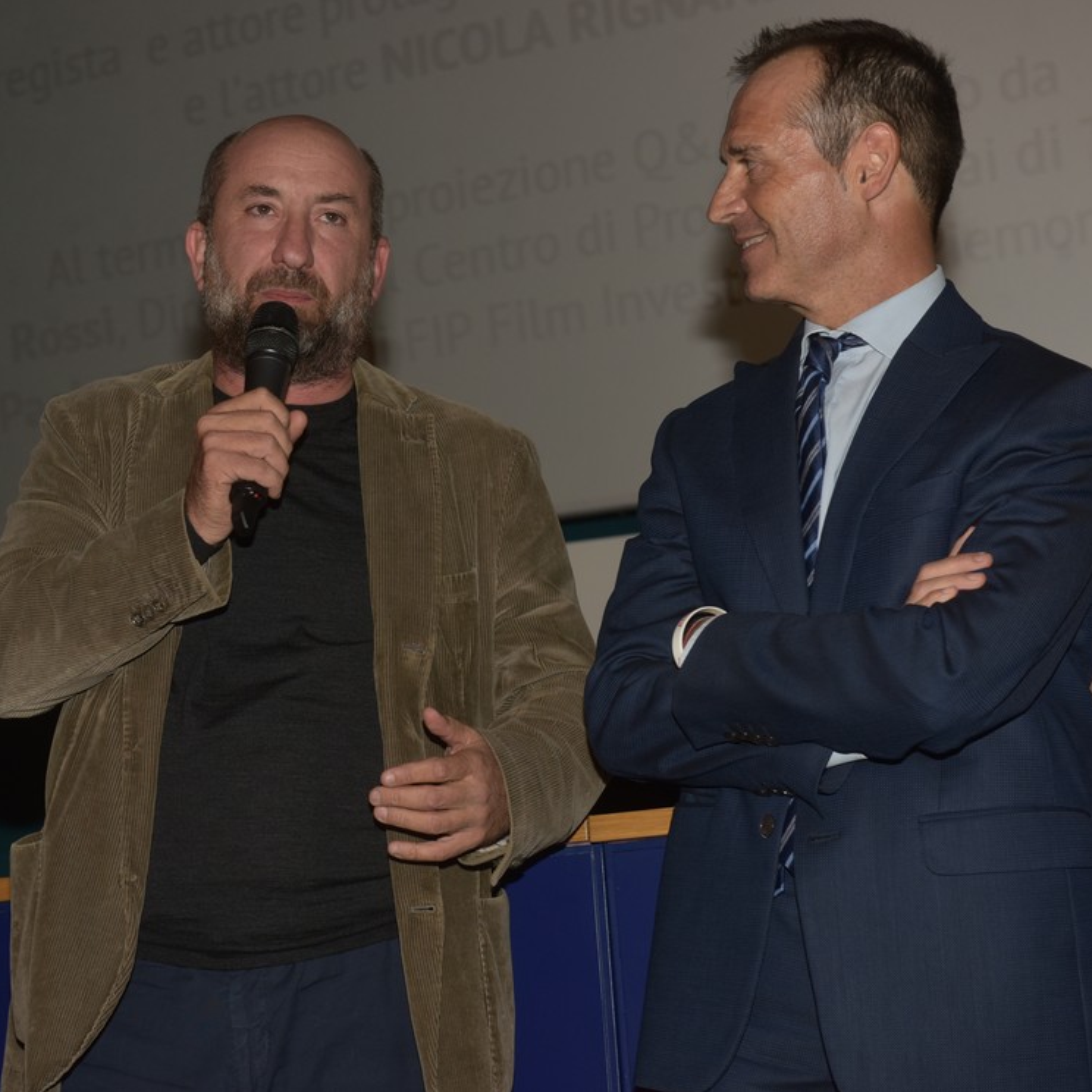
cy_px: 546
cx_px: 283
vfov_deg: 19.3
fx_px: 3212
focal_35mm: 90
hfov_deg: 19.2
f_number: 5.6
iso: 400
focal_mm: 70
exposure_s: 1/250
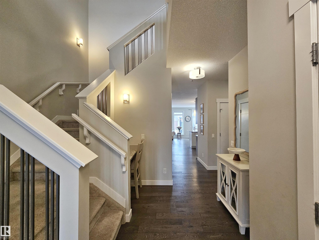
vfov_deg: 89.9
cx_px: 160
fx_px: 120
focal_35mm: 13
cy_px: 120
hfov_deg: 106.2
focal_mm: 2.2
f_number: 2.2
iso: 160
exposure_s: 1/60
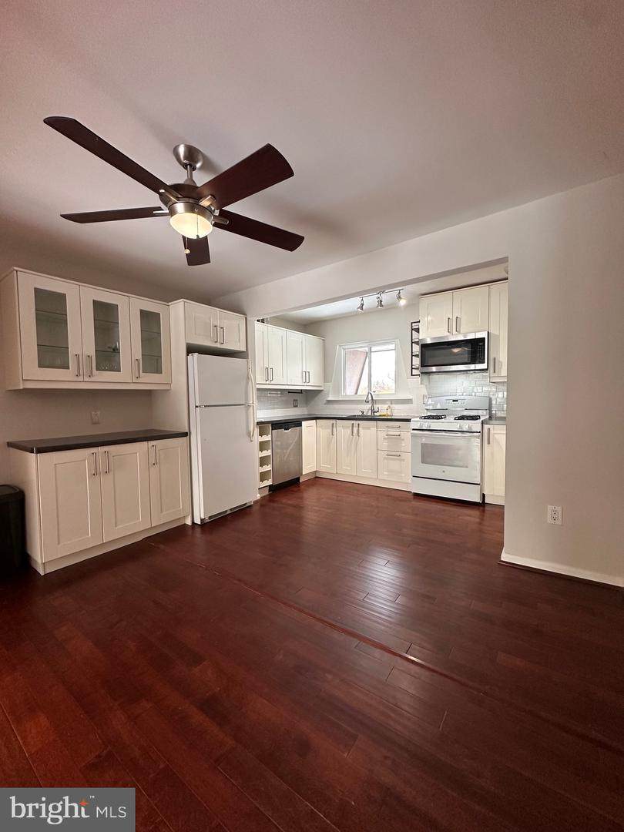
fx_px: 336
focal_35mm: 14
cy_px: 416
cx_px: 312
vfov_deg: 102.1
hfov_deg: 85.7
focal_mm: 2.22
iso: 200
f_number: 2.2
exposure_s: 1/60
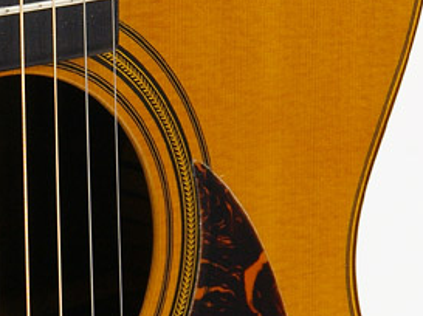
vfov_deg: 5.6
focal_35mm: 263
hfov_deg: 7.5
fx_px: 3210
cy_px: 313
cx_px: -65
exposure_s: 1.5
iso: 400
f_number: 19
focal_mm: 75
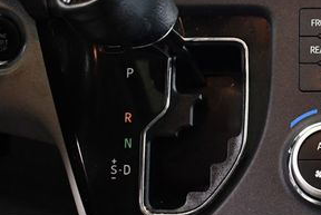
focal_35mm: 80
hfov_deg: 24.0
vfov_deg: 17.1
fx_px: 714
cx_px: 338
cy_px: 138
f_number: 3.5
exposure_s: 1/60
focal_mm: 18
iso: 3200
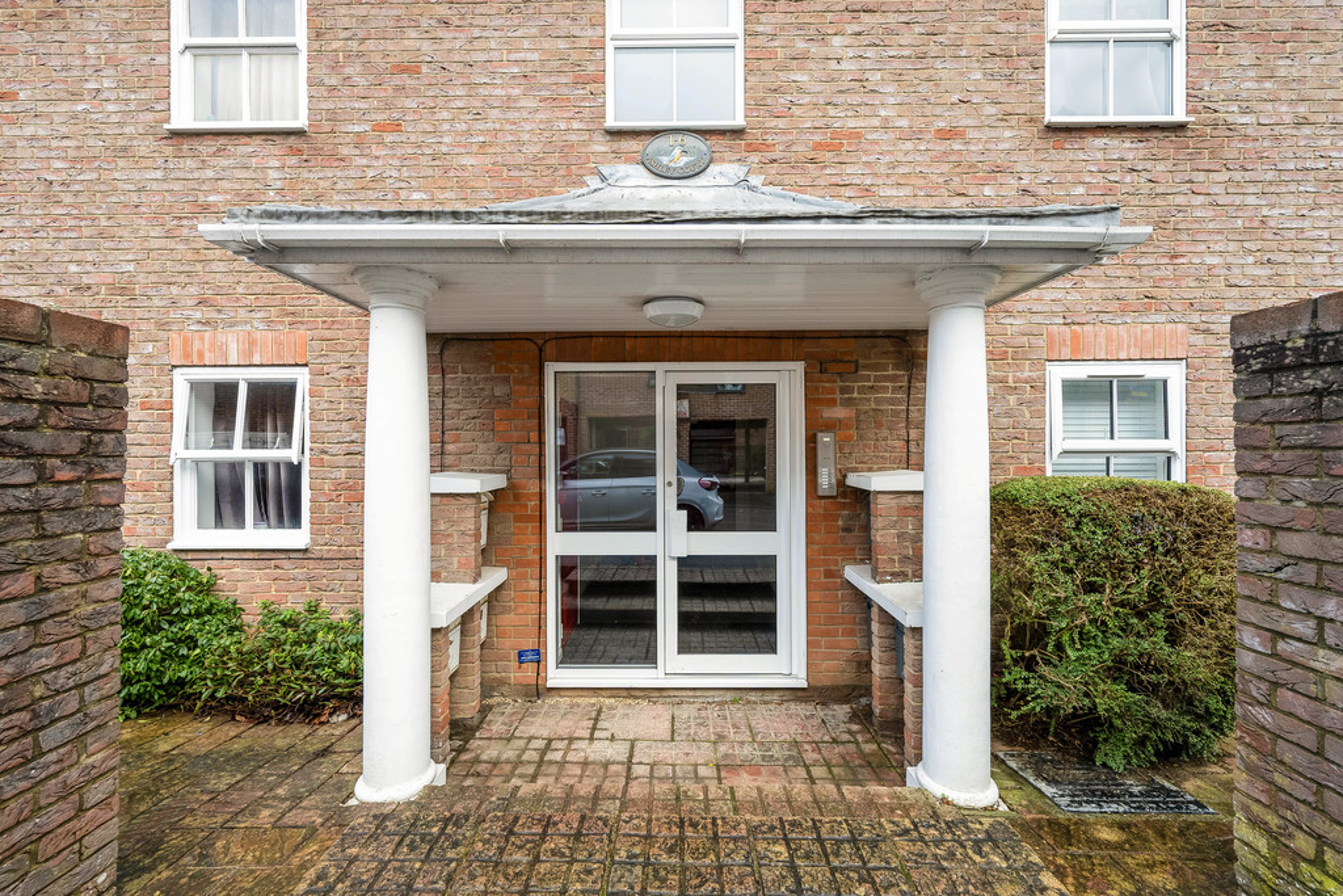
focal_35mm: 14
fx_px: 522
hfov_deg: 104.2
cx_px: 672
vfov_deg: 81.2
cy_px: 448
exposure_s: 1/60
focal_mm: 14
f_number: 9
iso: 250
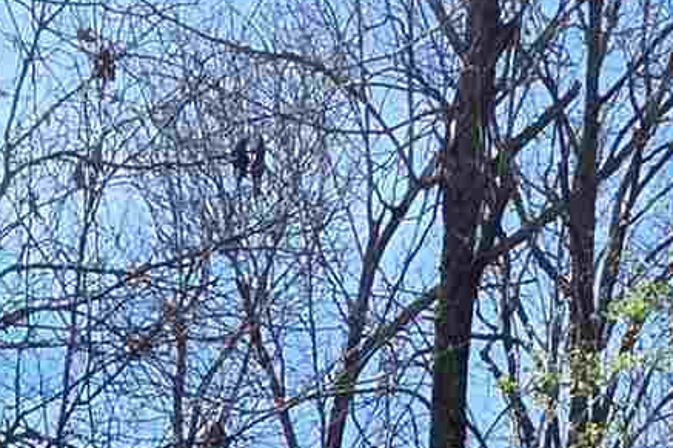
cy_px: 1580
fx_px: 1775
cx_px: 28
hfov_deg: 20.9
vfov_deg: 9.1
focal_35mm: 95
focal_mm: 2.2
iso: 40
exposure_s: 1/970
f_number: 1.9
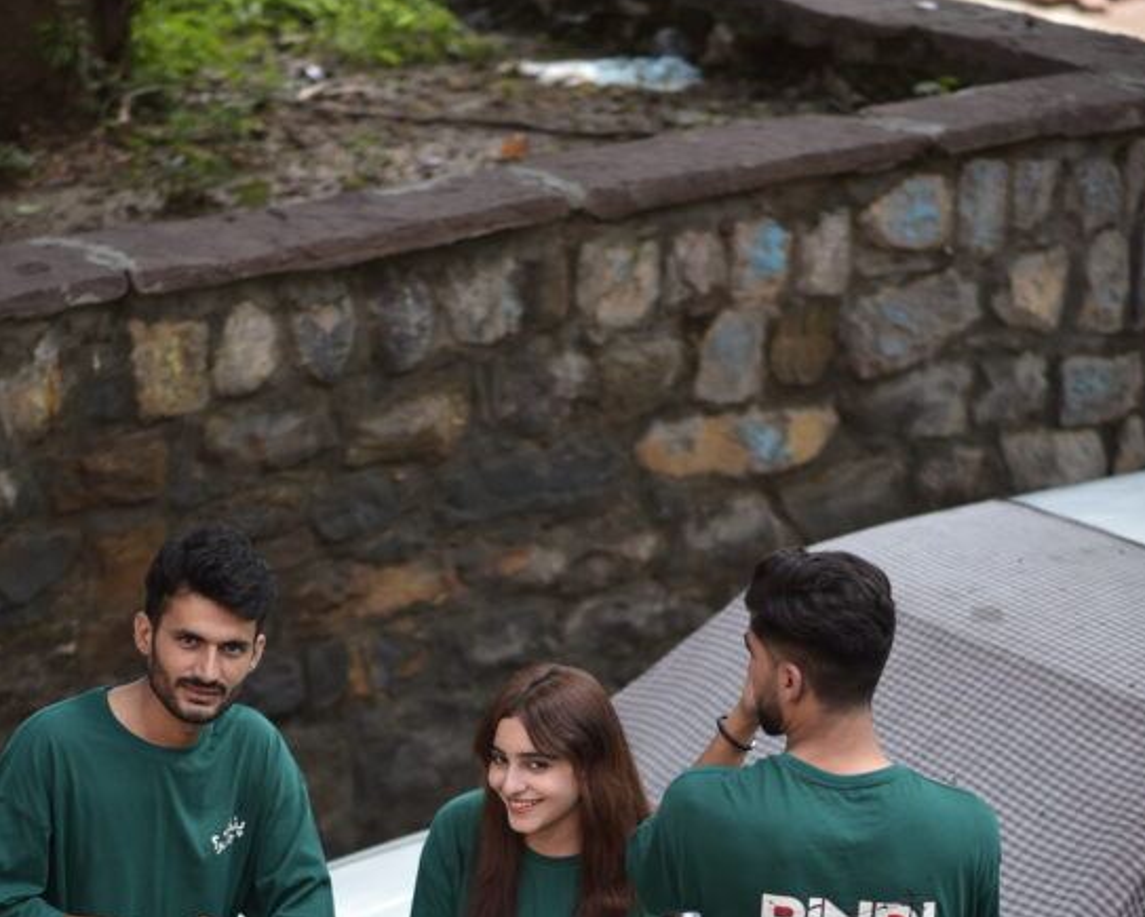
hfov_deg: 14.6
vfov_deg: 11.6
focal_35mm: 132
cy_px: 891
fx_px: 4476
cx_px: 527
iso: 100
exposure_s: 1/500
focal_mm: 85
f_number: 1.8
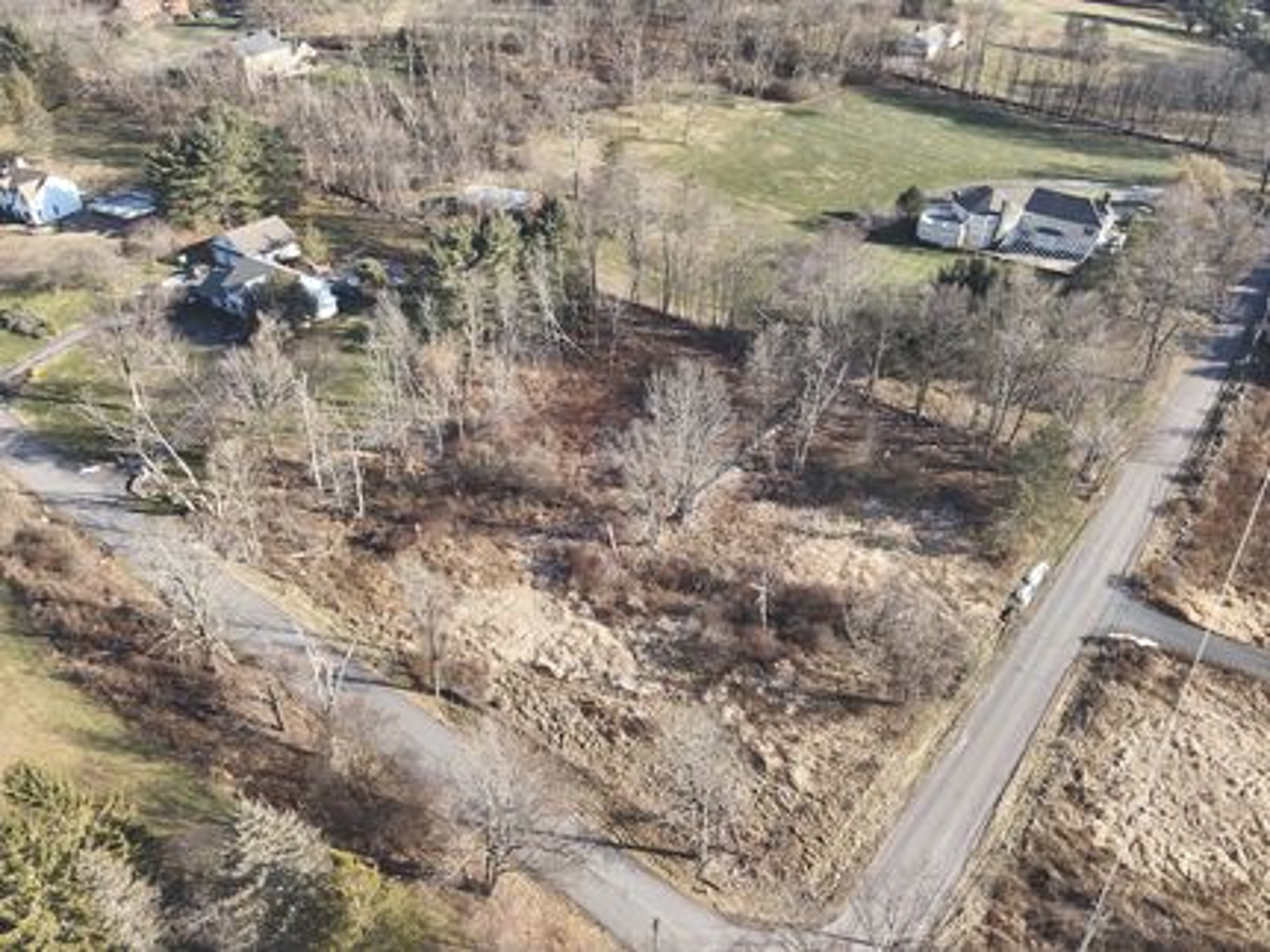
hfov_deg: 71.6
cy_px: 476
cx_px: 635
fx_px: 880
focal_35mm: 24
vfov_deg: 56.8
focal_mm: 4.4
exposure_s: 1/400
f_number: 2.8
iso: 150
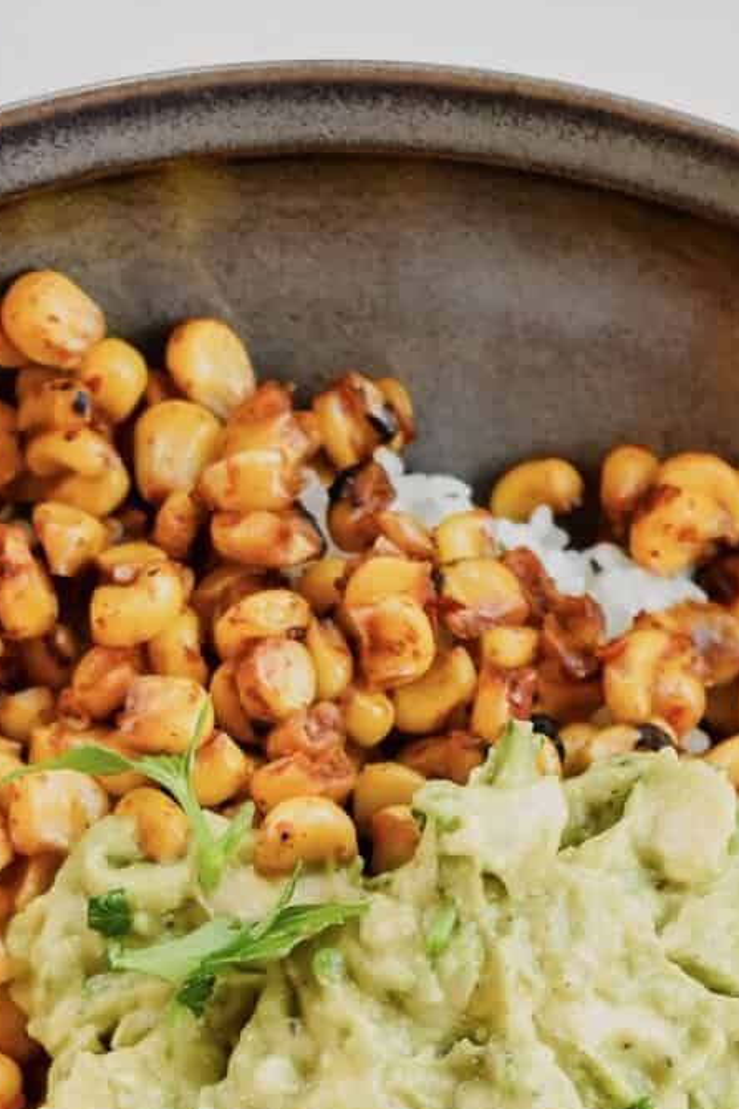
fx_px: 3479
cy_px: 1353
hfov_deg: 12.1
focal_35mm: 113
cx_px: 280
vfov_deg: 17.2
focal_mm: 28
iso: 400
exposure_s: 1/60
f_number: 4.2
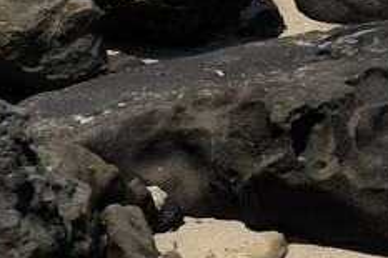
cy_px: -265
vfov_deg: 7.9
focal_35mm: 165
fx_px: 1777
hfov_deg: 10.6
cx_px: 944
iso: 200
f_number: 11
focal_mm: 24
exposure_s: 1/400
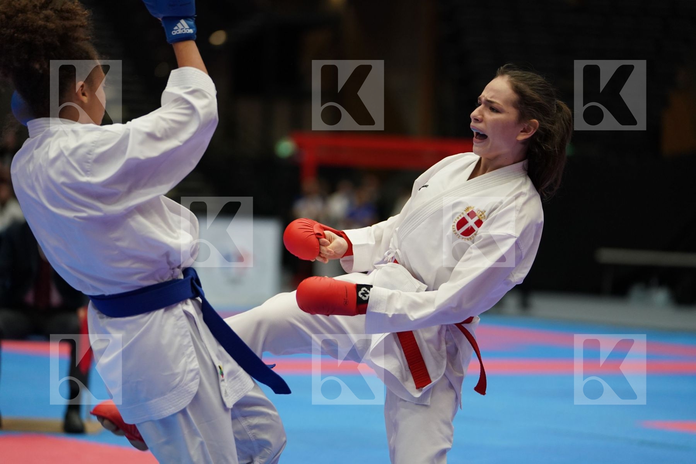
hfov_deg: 15.1
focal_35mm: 136
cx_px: 348
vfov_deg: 10.1
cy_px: 232
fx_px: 2629
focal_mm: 136
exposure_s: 1/1000
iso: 2000
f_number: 2.8
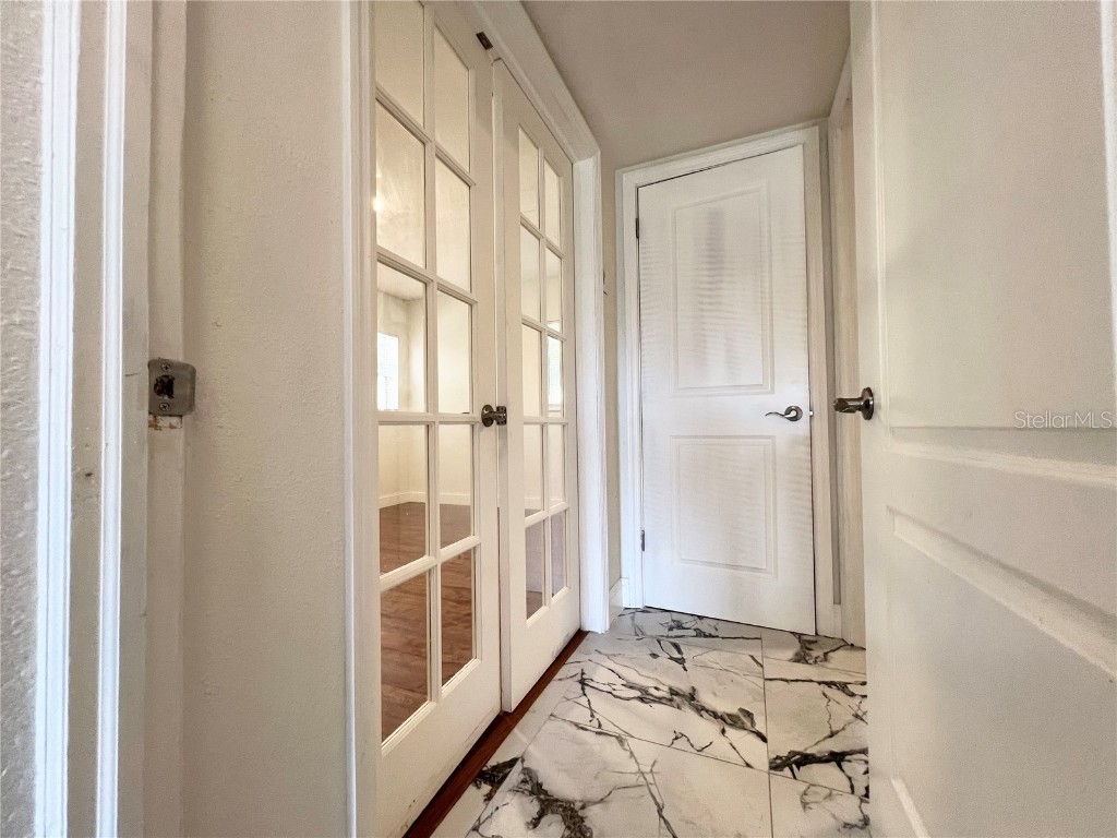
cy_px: 419
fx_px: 419
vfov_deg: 89.9
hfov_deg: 106.2
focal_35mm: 13
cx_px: 558
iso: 125
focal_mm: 1.57
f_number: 1.8
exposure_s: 1/60
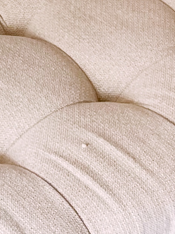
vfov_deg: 10.1
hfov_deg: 8.5
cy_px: -339
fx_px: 1147
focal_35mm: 170
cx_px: -104
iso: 250
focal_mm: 4.2
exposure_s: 1/60
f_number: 1.6
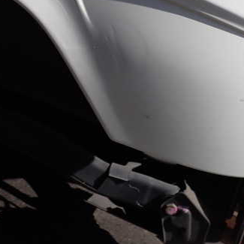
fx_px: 391
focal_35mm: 49
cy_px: 92
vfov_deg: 34.5
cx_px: 215
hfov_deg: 33.0
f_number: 9
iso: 100
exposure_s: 1/200
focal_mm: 5.4
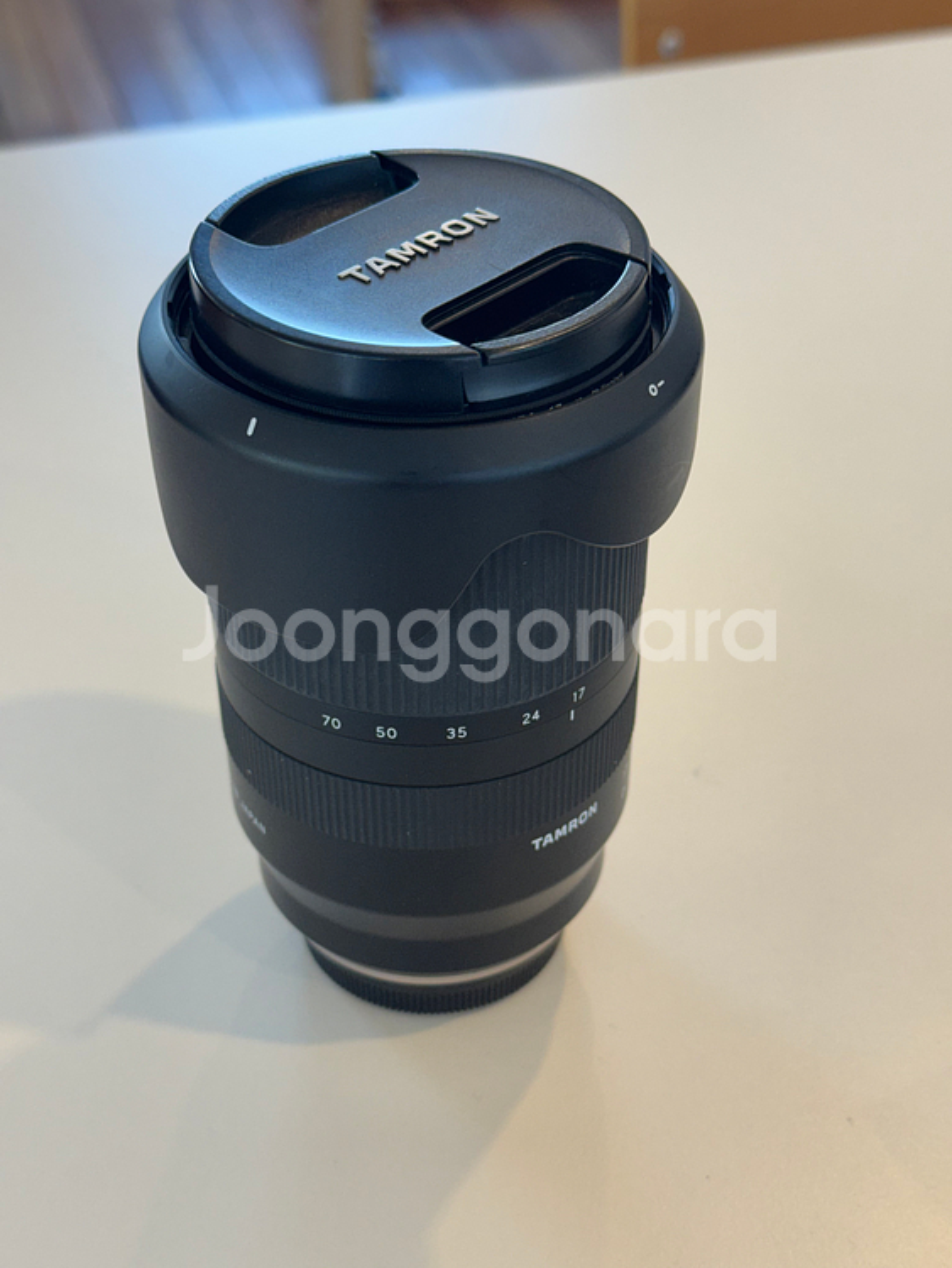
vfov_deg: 39.6
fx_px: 1759
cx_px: 476
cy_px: 634
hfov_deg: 30.3
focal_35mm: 48
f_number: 1.78
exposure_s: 1/120
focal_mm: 6.76
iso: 64
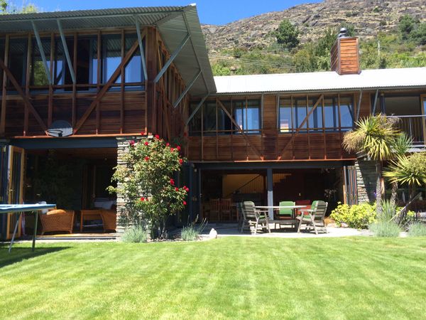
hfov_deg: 60.0
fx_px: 369
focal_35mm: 30
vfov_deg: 46.8
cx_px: 213
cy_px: 160
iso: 32
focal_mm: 4.12
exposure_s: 1/760
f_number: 2.2
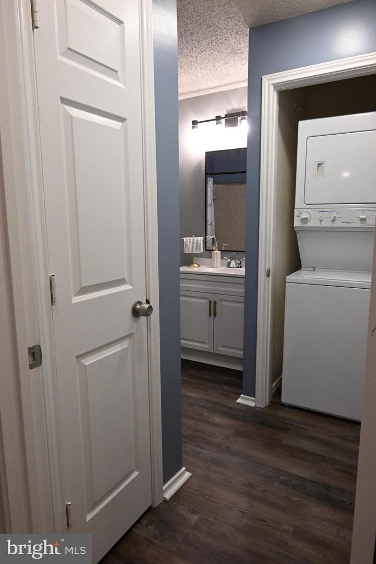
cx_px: 188
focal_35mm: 24
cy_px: 282
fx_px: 376
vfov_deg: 73.7
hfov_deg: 53.1
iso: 3200
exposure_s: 1/25
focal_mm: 24
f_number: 16
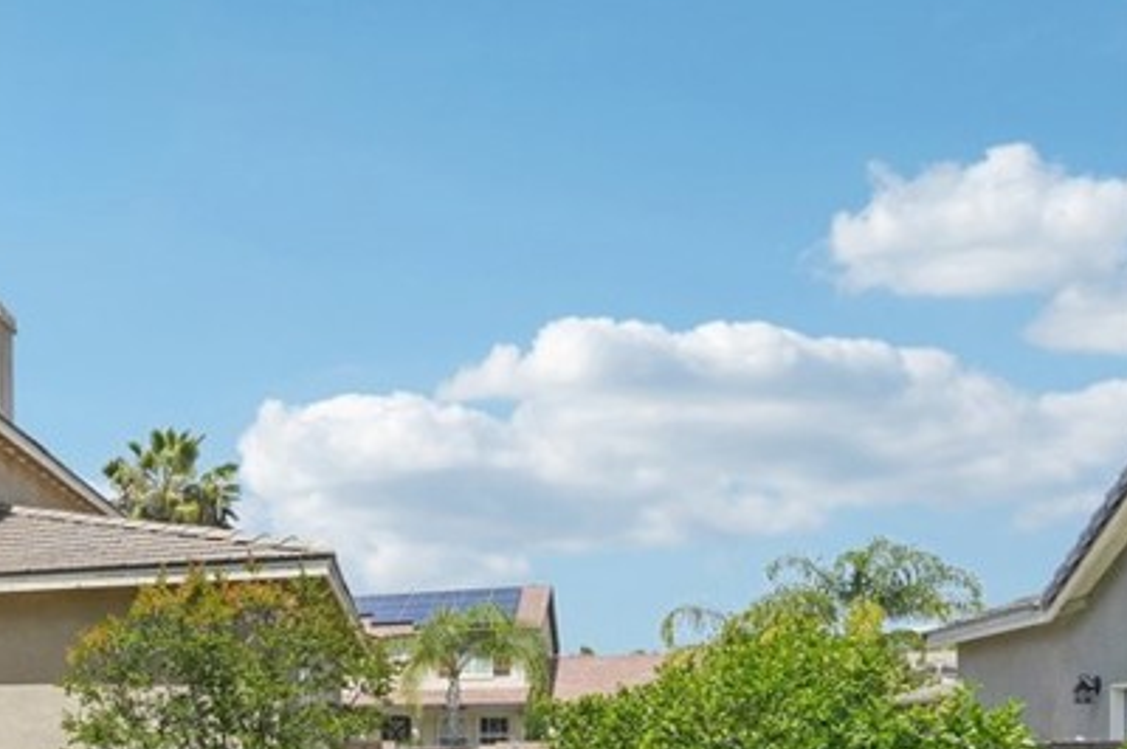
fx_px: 1282
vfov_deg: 30.3
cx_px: -299
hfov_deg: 34.9
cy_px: 752
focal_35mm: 41
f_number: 8
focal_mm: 16
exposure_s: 1/750
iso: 400
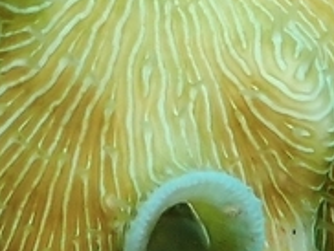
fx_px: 3024
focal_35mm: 313
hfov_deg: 6.3
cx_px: 112
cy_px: -316
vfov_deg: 4.7
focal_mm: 9.01
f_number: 4.5
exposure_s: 1/320
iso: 100
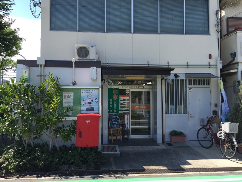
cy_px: 91
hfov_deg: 61.7
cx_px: 121
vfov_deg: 48.2
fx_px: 203
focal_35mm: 29
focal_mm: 4.15
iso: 32
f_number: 2.2
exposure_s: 1/791
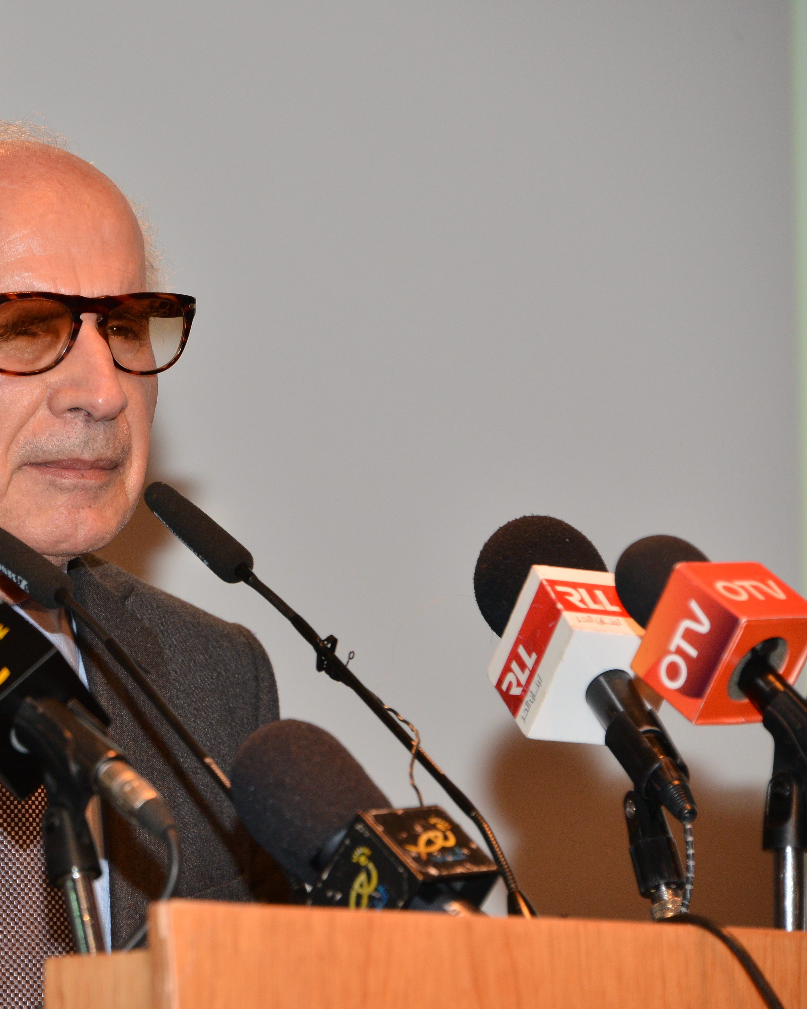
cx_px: 115
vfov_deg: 6.5
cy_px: 505
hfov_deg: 5.2
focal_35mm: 296
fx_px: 8836
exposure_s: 1/80
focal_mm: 210
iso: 1250
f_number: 6.3
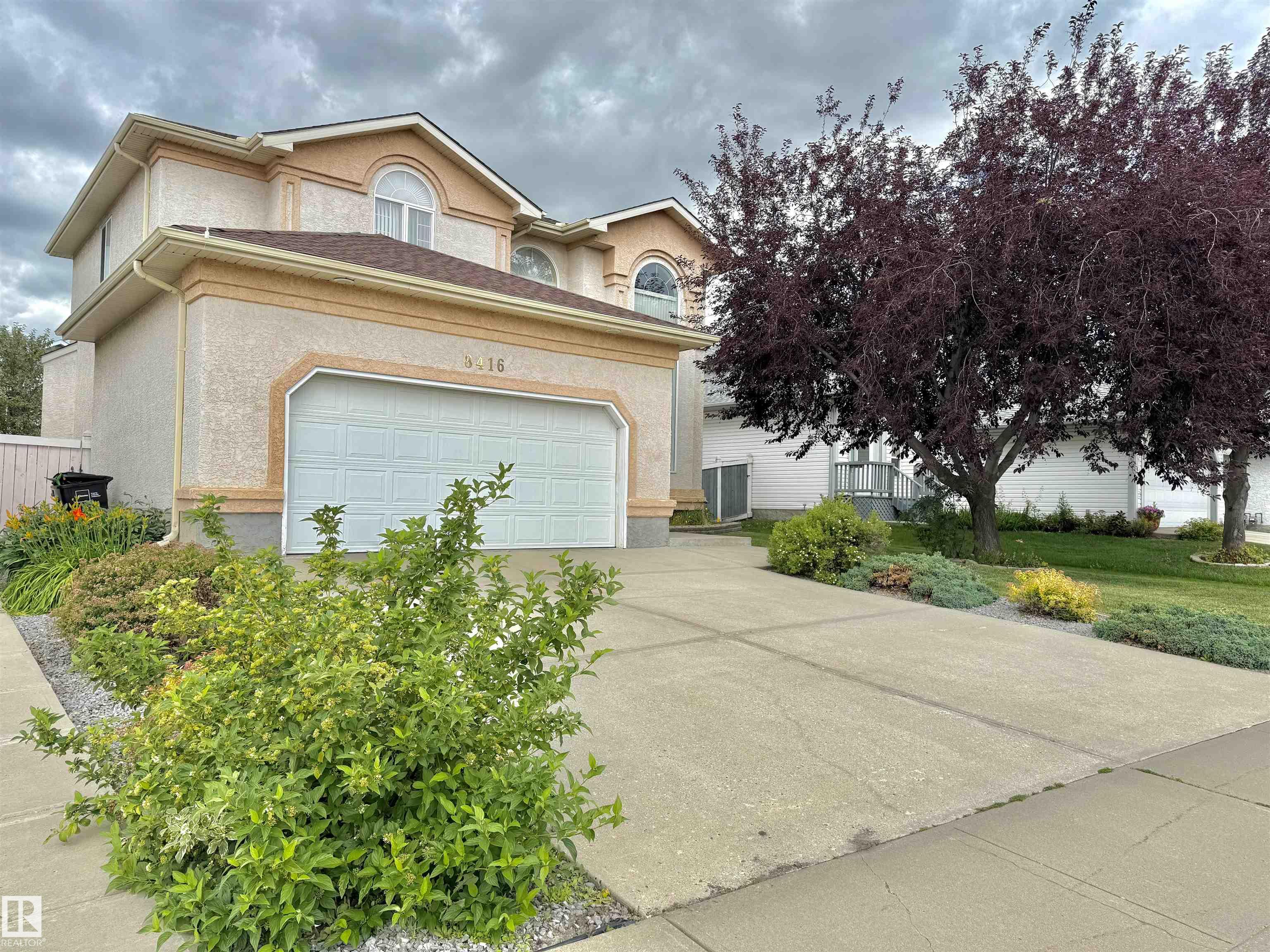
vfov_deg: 56.8
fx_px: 881
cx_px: 635
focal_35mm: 24
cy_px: 476
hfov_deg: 71.6
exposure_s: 1/3584
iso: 80
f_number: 1.78
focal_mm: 6.76
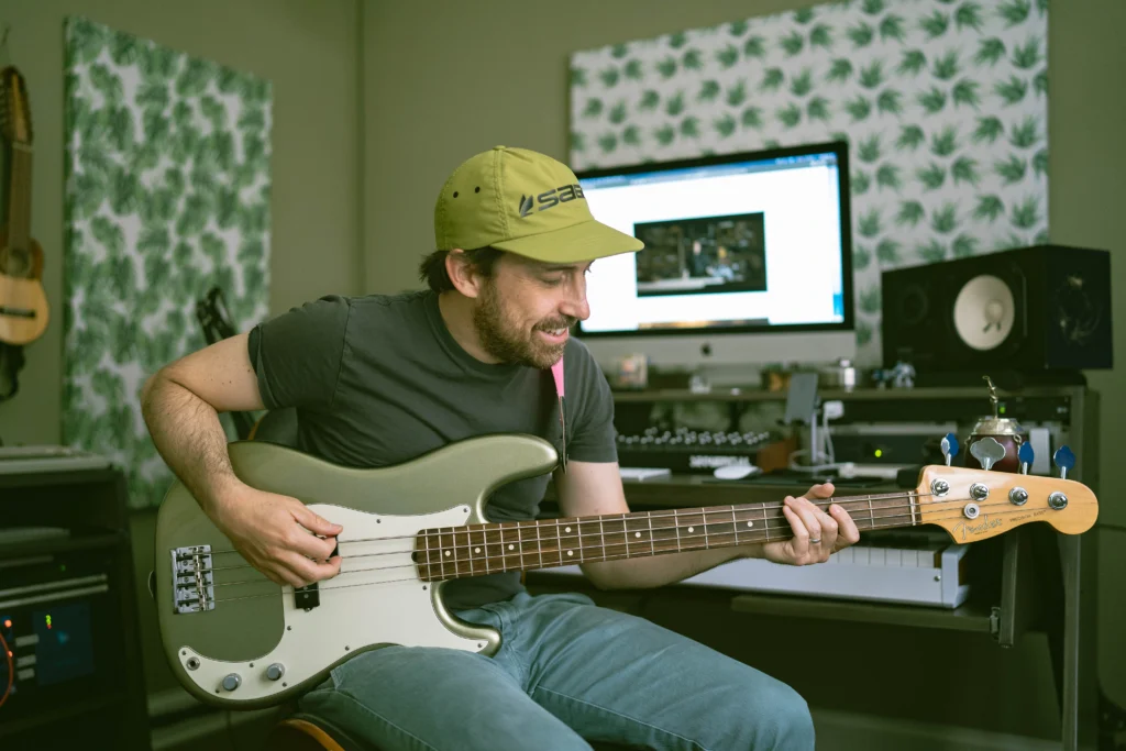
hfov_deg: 54.4
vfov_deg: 37.9
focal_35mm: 35
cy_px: 376
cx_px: 563
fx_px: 1095
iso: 2500
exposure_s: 1/640
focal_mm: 35
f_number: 1.4
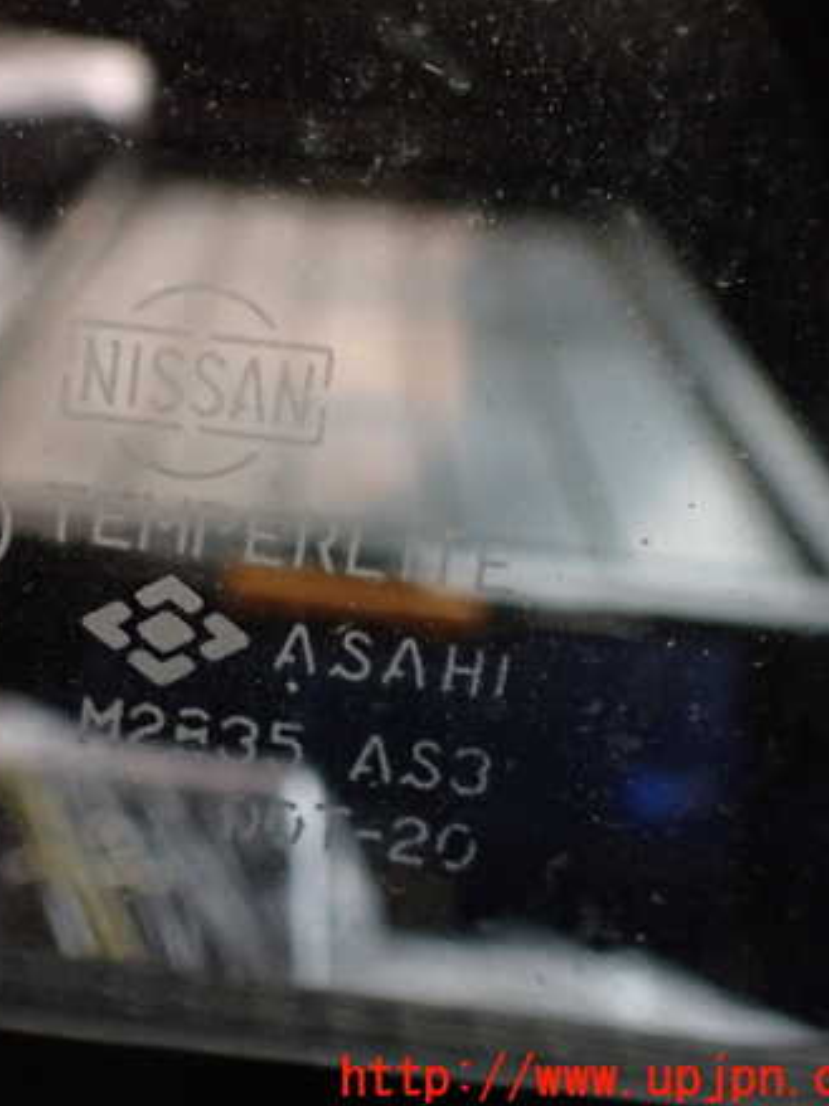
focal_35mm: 41
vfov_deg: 45.8
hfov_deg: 34.0
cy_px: 544
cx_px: 154
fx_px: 1310
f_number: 2.3
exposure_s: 1/125
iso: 500
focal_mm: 5.4
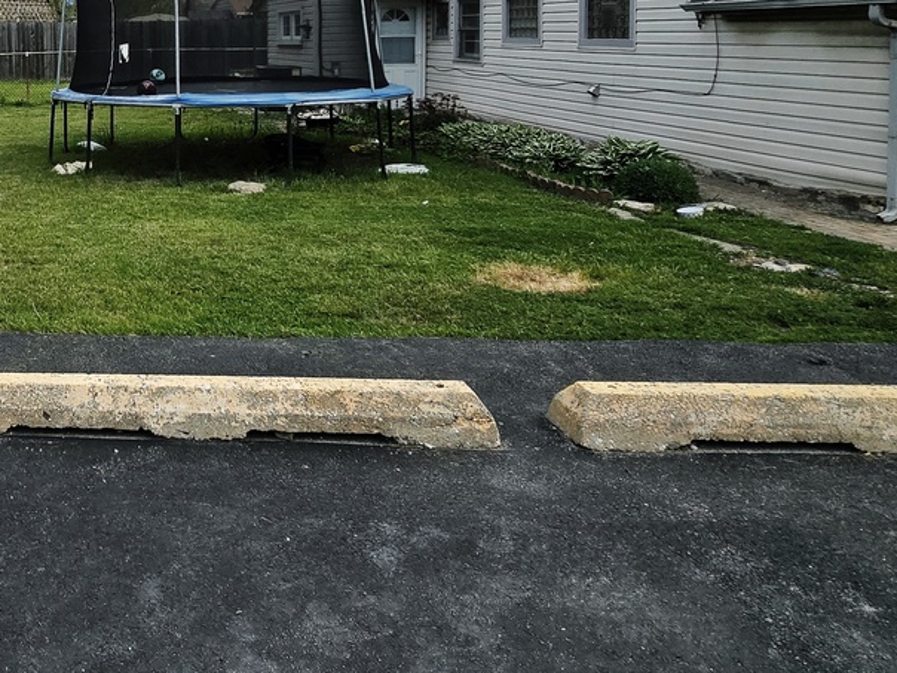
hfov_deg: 49.1
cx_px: 25
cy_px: 94
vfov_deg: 42.4
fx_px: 803
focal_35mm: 31
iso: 50
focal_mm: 2.2
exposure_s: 1/2500
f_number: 2.2
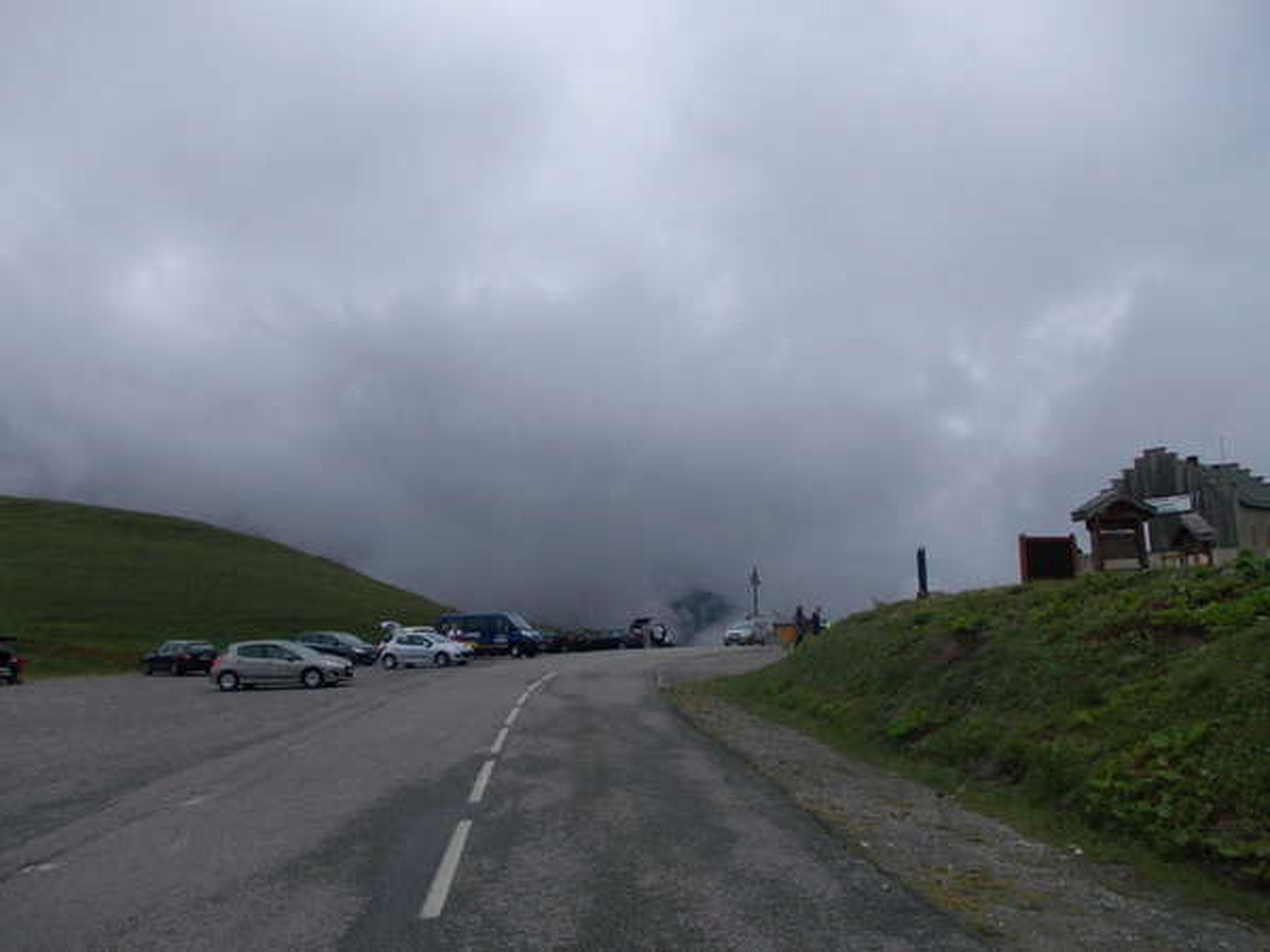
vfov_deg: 49.7
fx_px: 1027
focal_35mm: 28
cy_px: 476
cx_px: 635
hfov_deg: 63.4
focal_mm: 4
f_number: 5.4
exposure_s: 1/1250
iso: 80
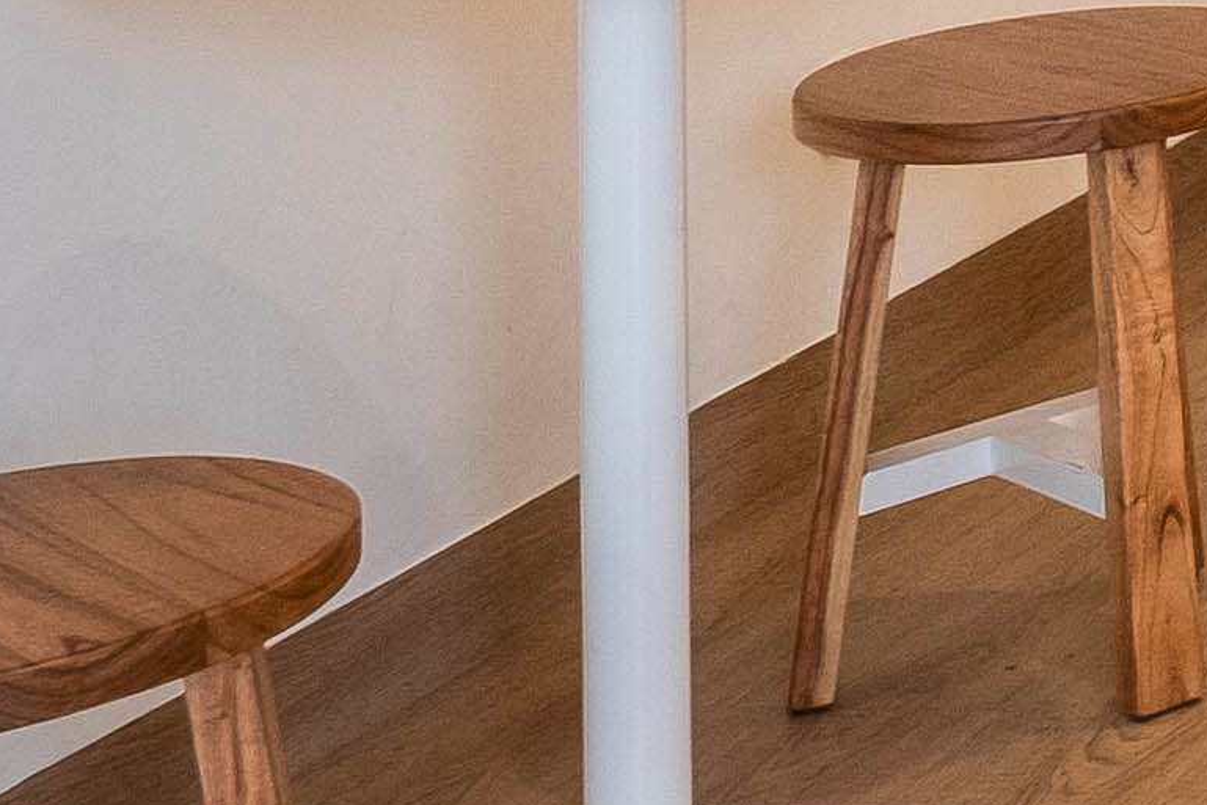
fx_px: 3823
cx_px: 3344
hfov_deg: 12.0
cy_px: -987
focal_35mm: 114
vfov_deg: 10.6
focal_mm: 10
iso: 200
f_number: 7.1
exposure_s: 1/10
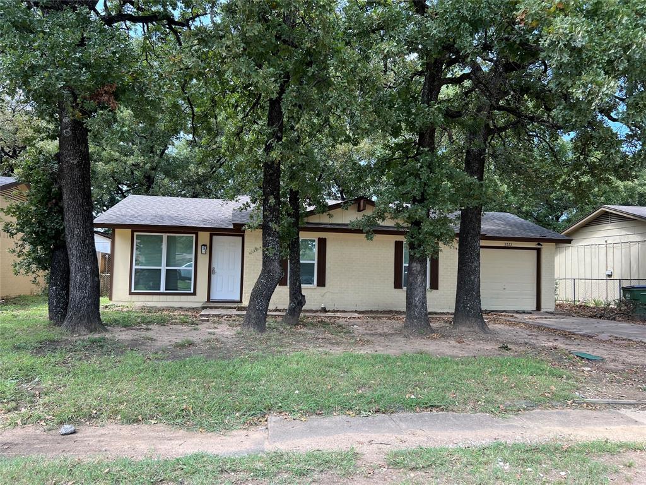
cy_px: 242
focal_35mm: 26
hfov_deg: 67.3
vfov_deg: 53.1
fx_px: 485
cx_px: 323
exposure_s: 1/581
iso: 50
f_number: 1.5
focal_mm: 5.7
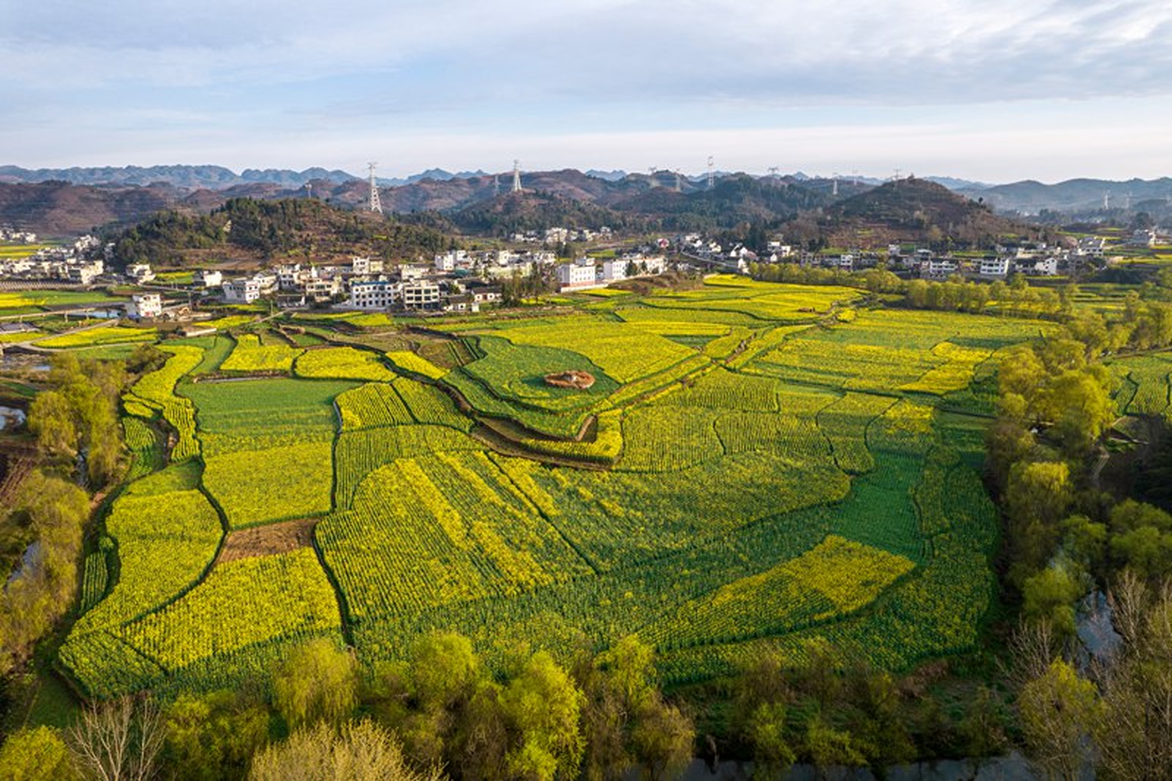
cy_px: 390
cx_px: 586
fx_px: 716
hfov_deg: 78.6
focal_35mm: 22
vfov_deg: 57.2
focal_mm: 8.38
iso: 100
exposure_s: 1/800
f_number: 2.8
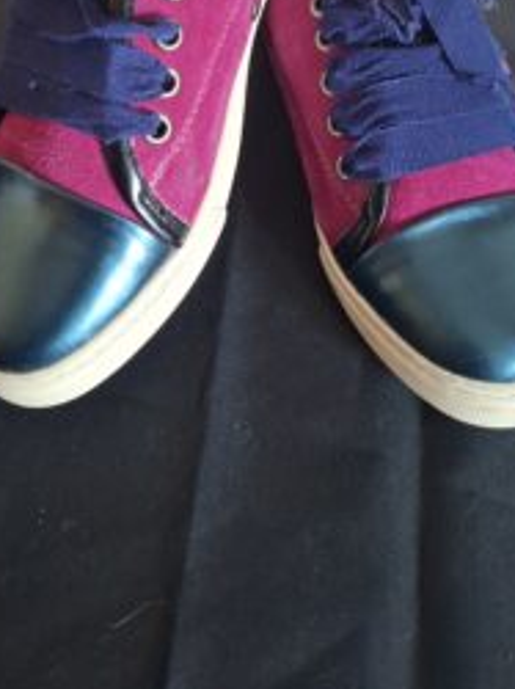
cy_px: 95
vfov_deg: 41.1
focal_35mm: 43
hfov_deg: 33.5
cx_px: 223
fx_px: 854
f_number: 1.8
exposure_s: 1/33
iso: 400
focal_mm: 5.54
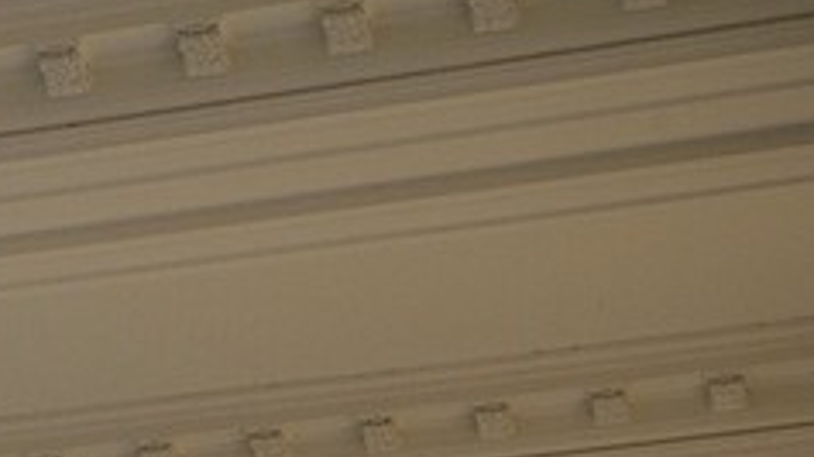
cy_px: 1756
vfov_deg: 4.5
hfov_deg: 7.6
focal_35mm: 247
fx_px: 5328
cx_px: -1642
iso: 200
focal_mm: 35
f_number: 14
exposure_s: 1/160
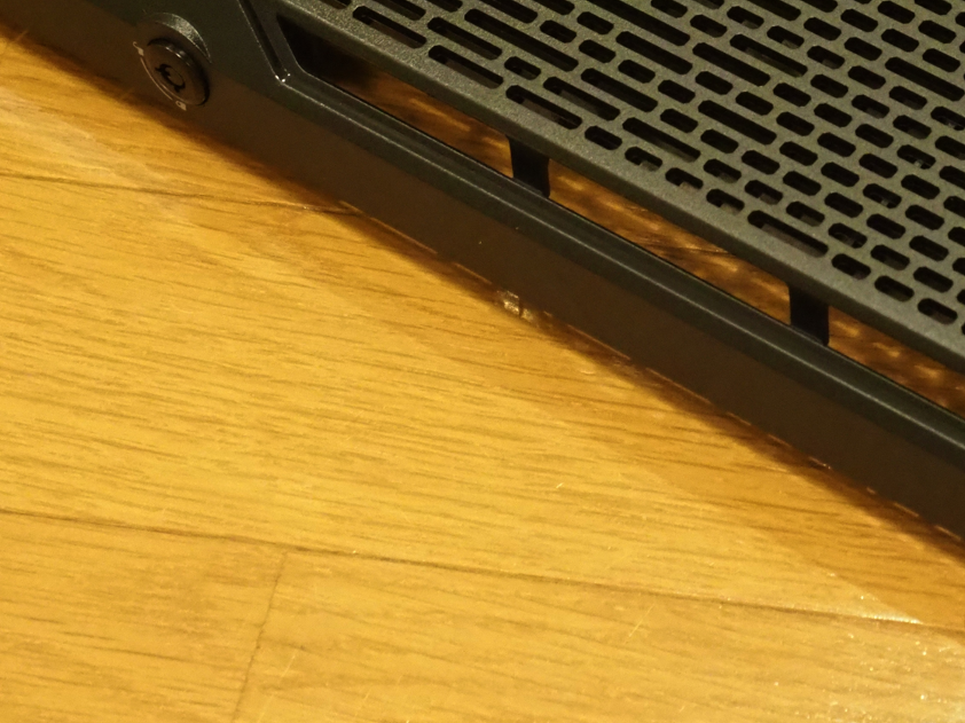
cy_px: -60
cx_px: 747
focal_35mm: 146
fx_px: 4069
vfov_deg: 10.1
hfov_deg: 13.5
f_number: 5.6
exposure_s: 1/40
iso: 6400
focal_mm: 32
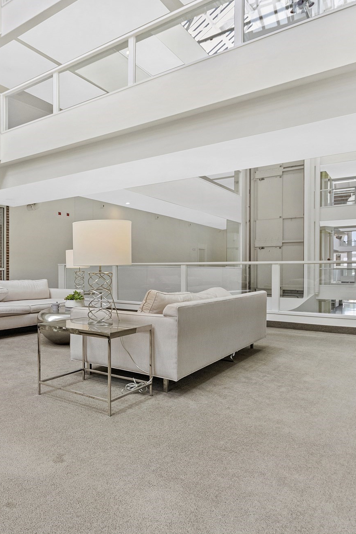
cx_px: 40
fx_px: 371
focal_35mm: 25
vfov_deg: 71.5
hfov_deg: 46.6
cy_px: 261
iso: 400
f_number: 4.5
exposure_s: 1/100
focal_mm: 11
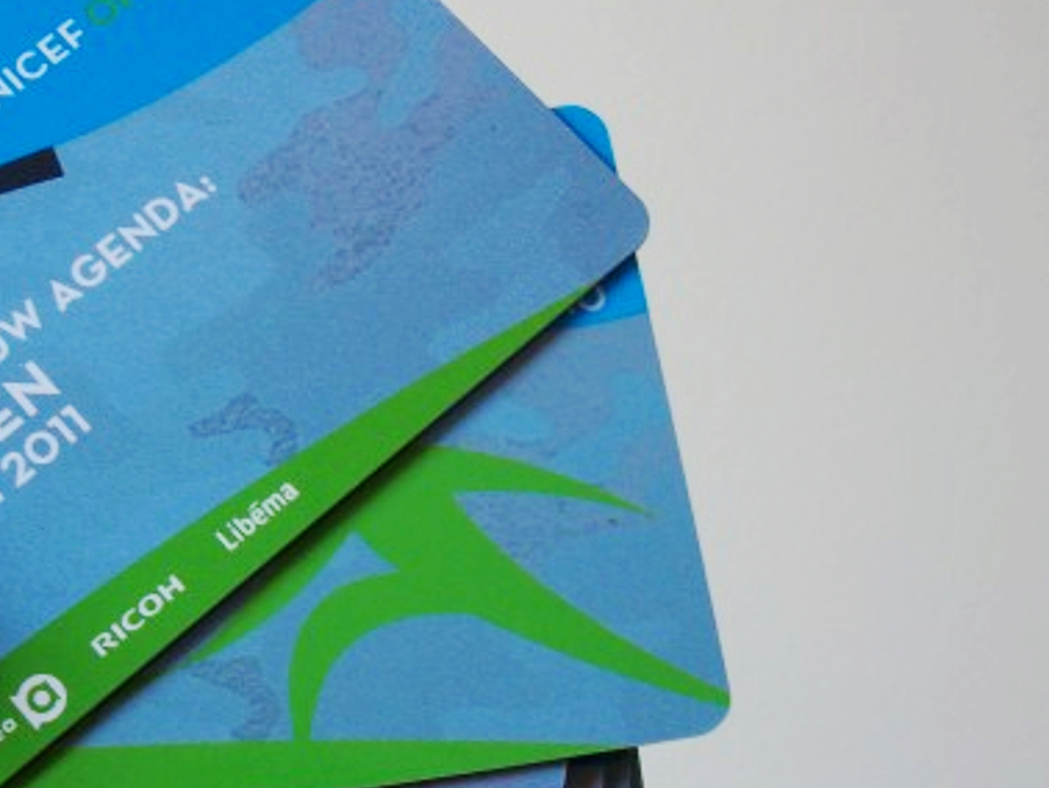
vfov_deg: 19.9
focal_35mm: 74
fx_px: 2244
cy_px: 486
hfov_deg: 25.9
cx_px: 244
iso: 80
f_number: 3.1
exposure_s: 1/80
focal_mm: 6.3
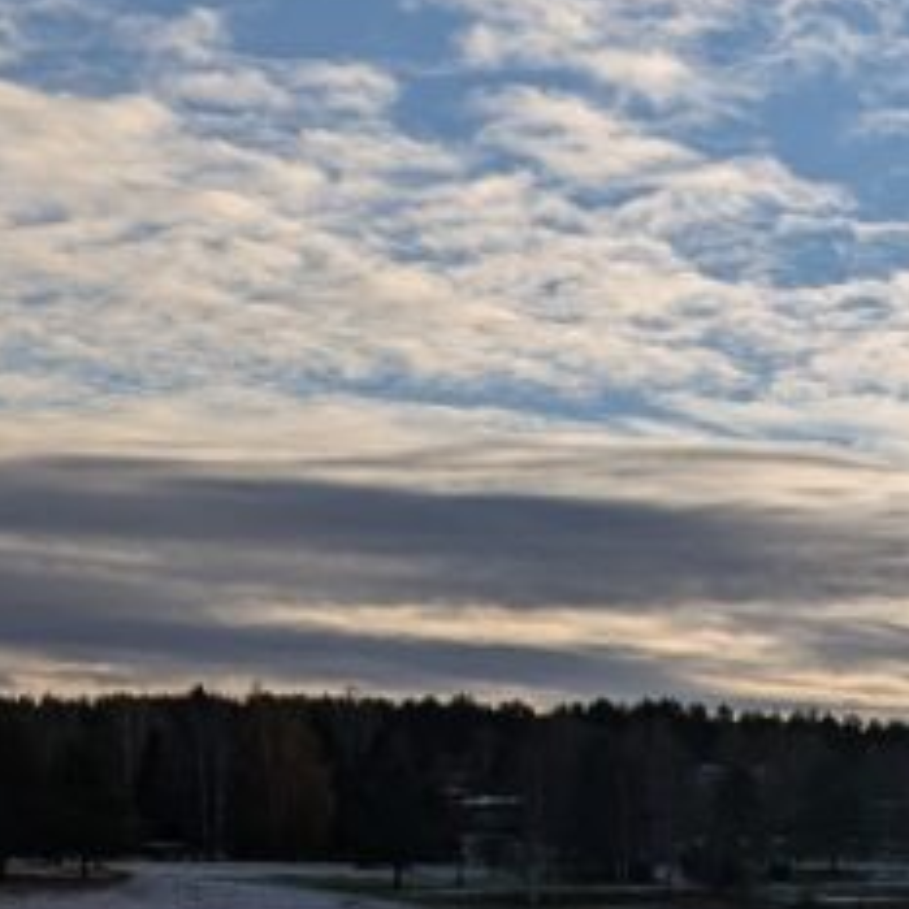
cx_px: 983
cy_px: 714
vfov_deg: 18.5
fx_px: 2763
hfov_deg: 18.0
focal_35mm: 93
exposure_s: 1/3968
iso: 23
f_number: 1.68
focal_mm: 6.9
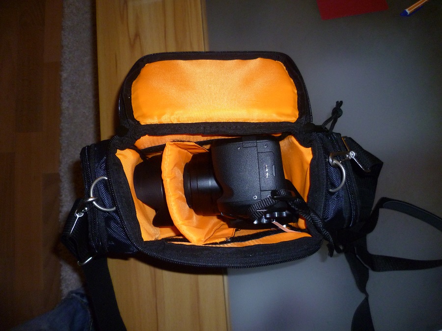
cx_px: 221
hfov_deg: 63.4
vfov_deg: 49.7
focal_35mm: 28
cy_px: 166
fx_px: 358
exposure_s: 1/30
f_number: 2.8
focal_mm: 5
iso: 320
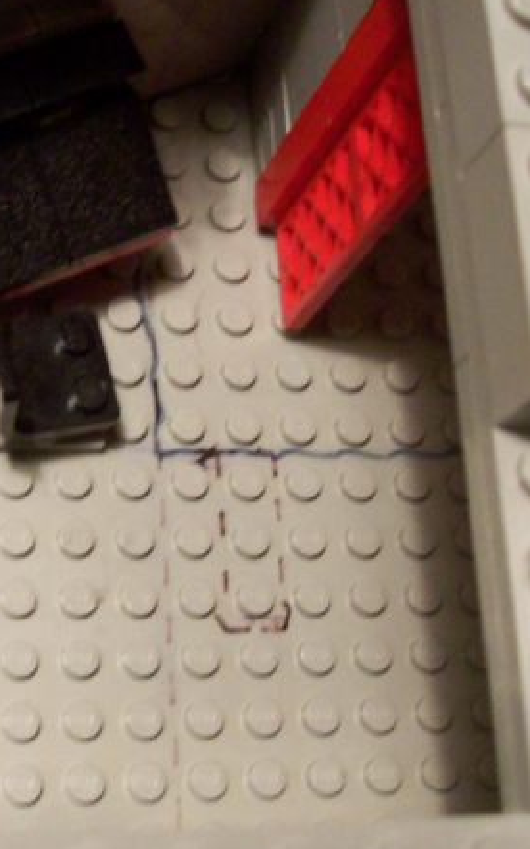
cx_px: 117
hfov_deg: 18.2
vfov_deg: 29.0
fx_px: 1642
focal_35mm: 71
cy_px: 400
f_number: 2.8
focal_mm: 5.6
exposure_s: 1/8
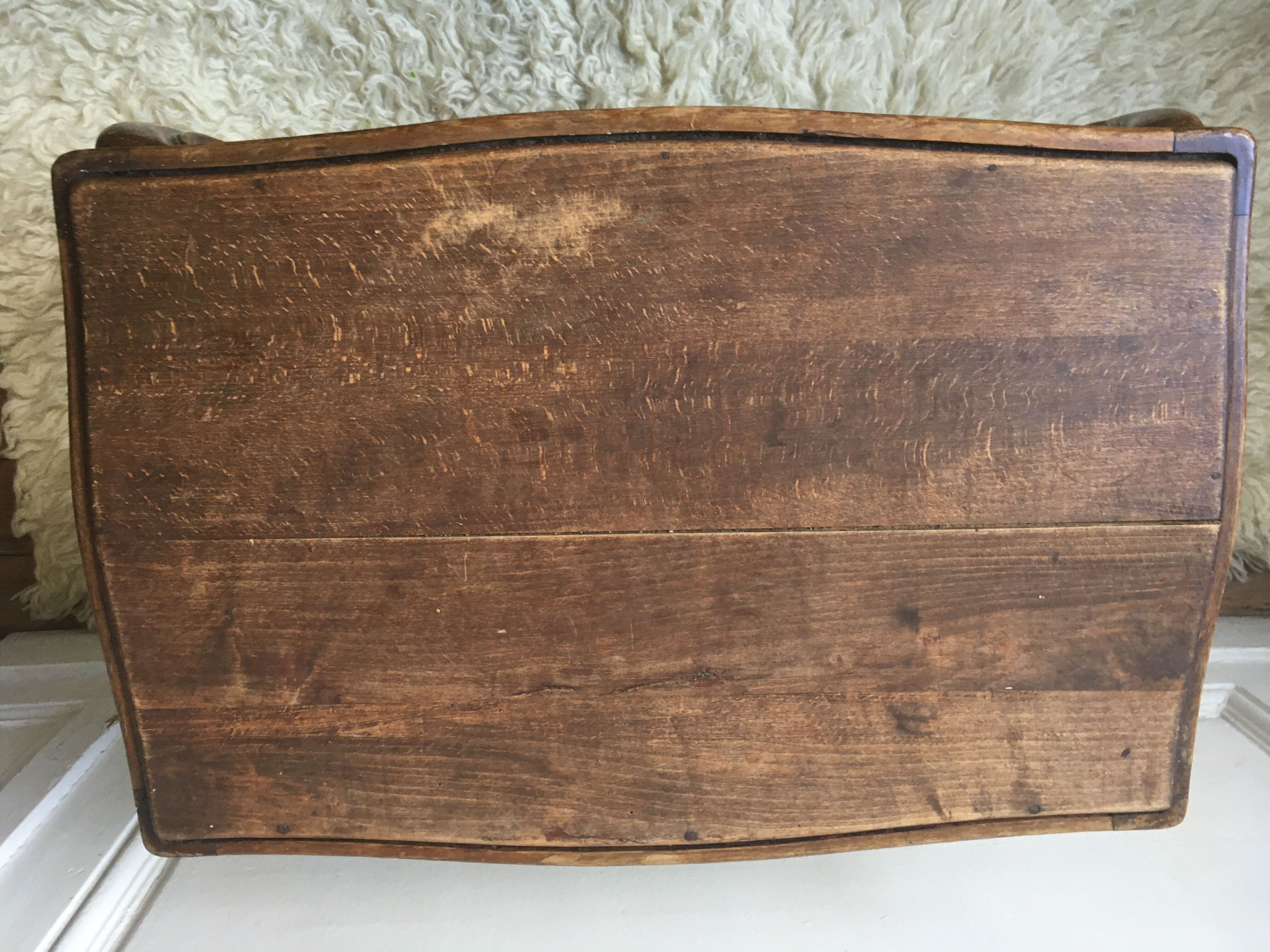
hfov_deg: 61.7
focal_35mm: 29
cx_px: 635
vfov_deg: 48.2
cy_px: 476
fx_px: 1064
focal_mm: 4.15
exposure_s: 1/33
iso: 100
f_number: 2.2
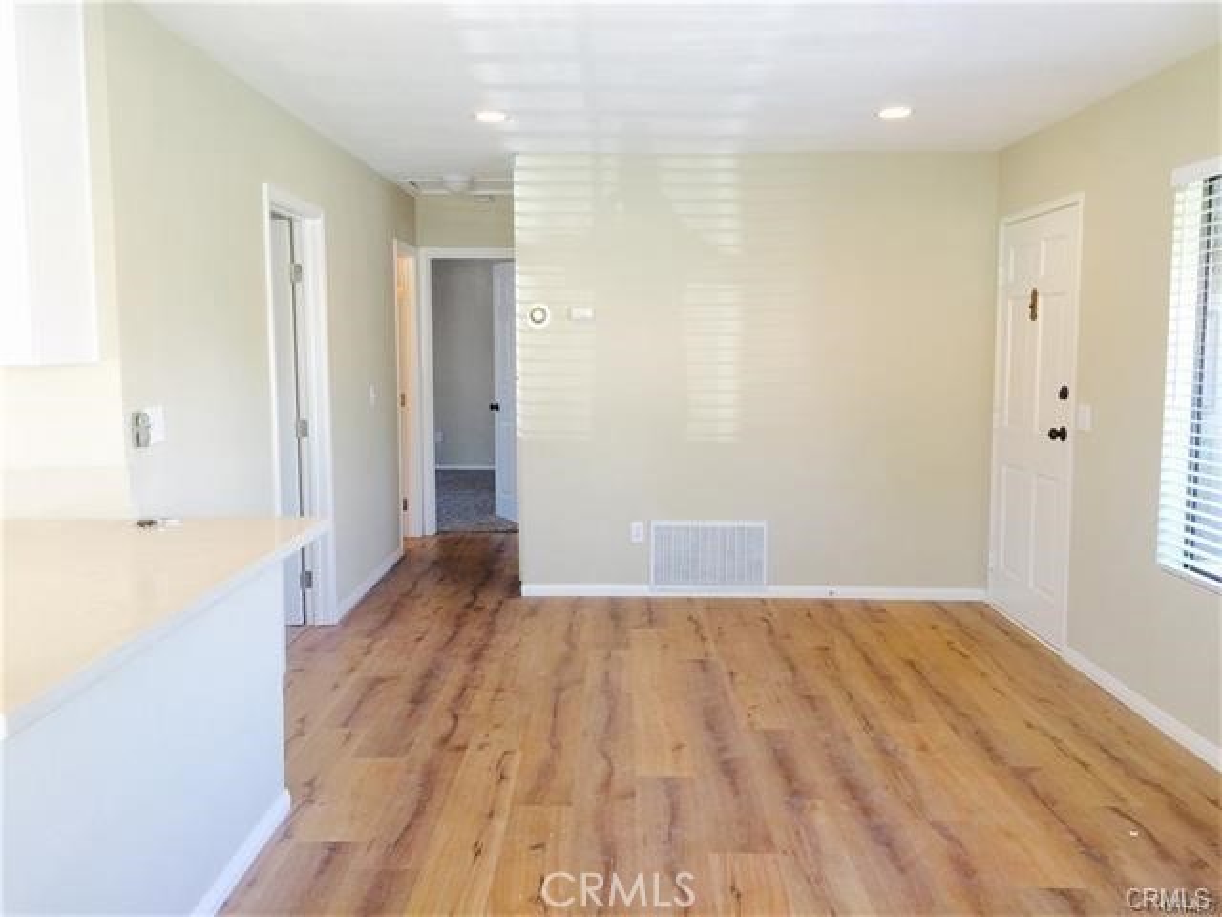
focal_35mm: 29
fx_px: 1024
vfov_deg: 48.2
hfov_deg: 61.7
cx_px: 611
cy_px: 458
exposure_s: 1/40
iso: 32
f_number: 2.2
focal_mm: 4.15
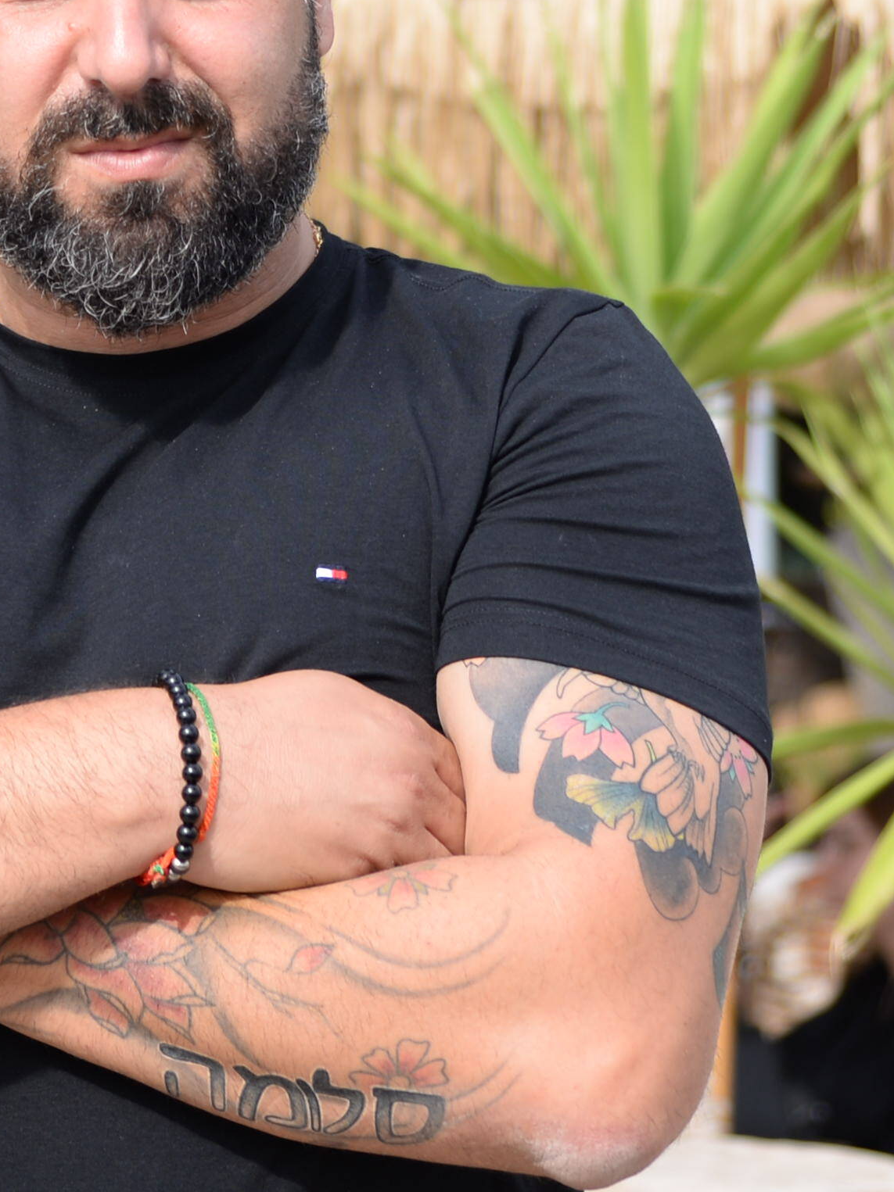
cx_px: 119
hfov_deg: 8.9
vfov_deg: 11.8
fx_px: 5753
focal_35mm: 167
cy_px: 235
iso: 100
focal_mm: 44
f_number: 2.8
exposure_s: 1/1000
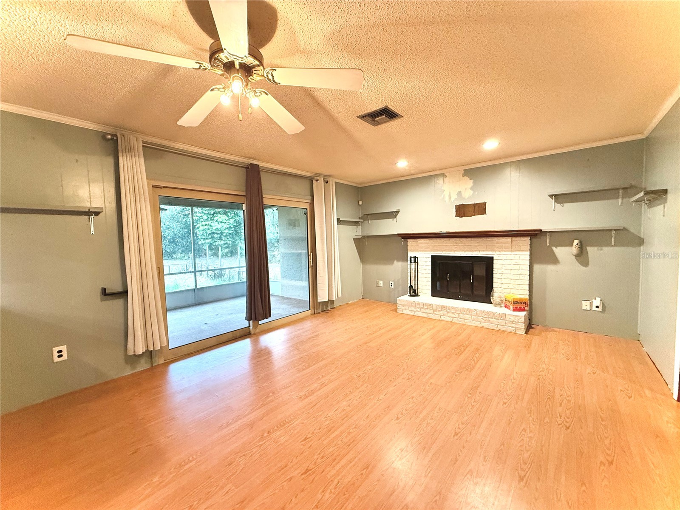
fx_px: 275
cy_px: 255
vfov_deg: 85.7
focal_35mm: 14
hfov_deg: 102.1
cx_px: 340
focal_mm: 2.22
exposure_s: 1/60
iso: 500
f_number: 2.2
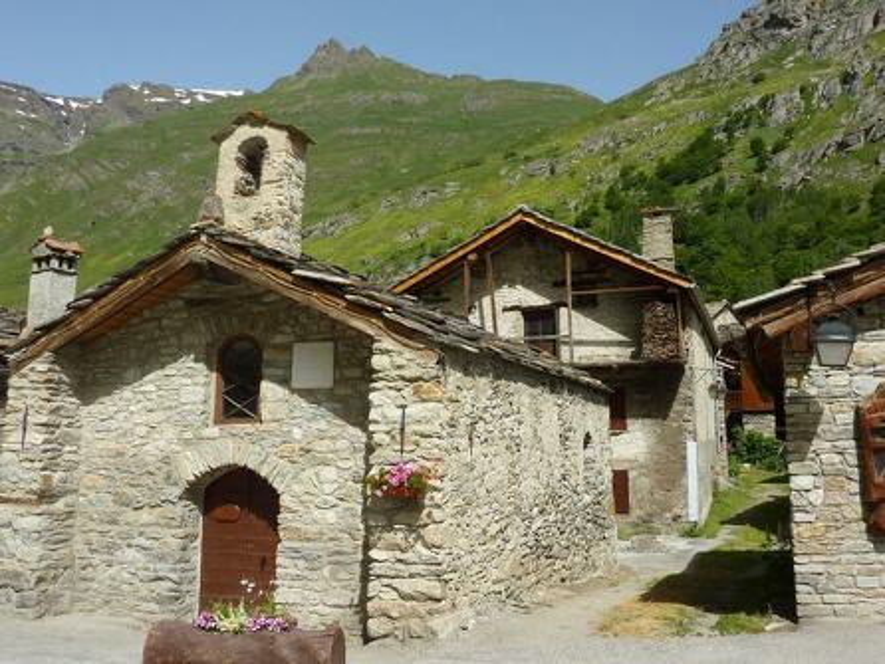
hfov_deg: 56.8
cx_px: 442
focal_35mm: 32
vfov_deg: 44.2
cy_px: 332
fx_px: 819
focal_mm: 5.3
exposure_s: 1/500
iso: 80
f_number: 4.5
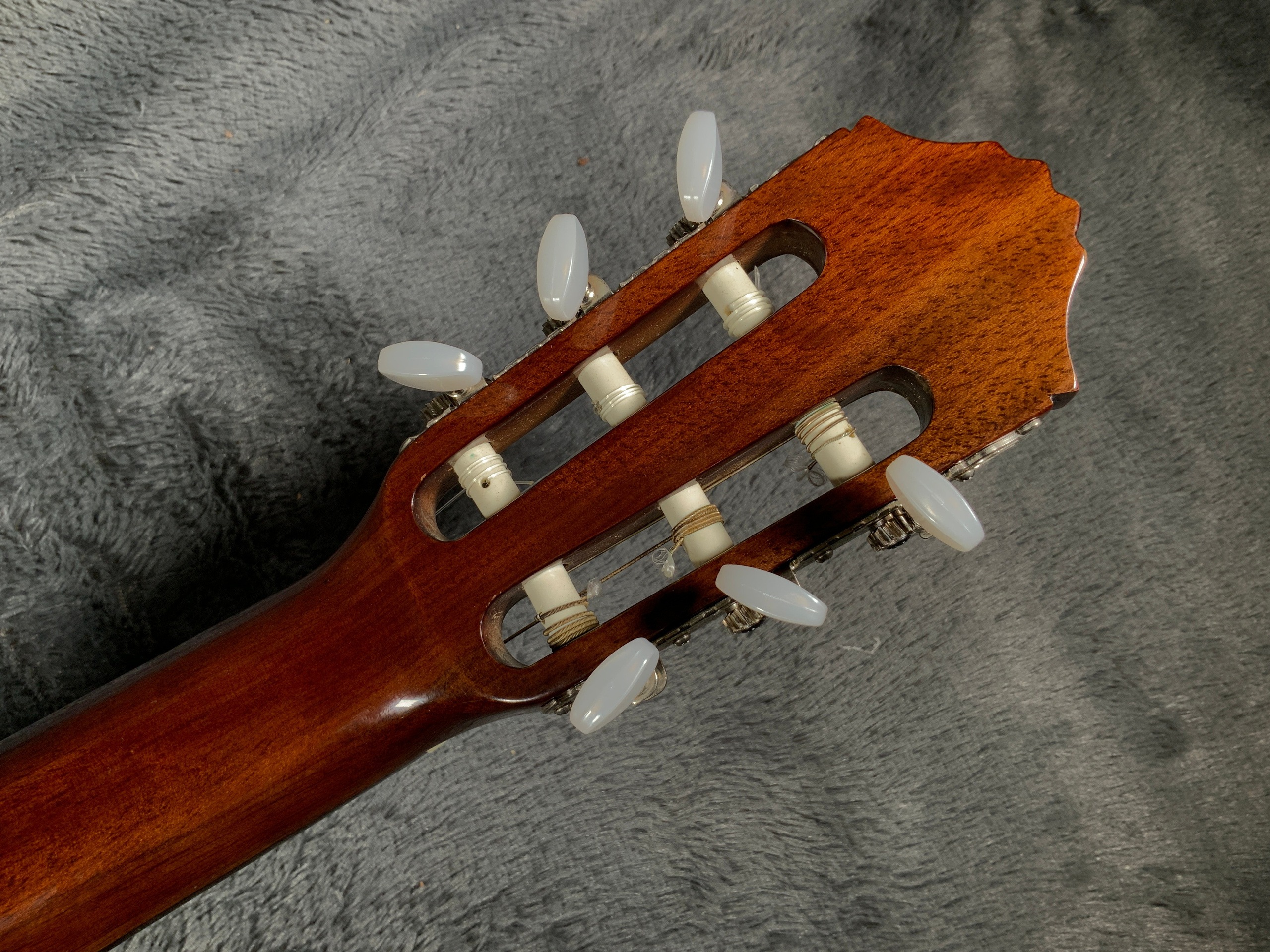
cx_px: 635
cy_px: 476
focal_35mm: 29
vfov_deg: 48.2
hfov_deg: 61.7
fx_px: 1064
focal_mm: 3
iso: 25
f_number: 1.8
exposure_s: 1/104
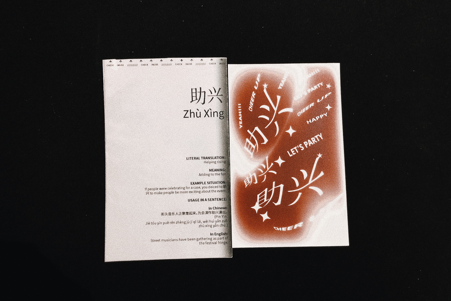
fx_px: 376
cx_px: 229
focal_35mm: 30
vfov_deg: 43.6
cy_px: 139
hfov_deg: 61.9
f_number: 1.8
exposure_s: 1/7
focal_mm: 3.99
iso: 80
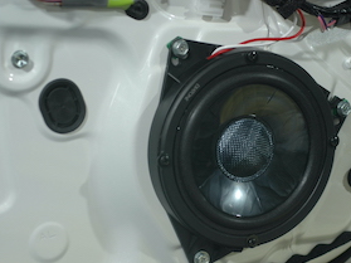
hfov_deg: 15.9
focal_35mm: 124
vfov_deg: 11.9
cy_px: 147
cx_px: 220
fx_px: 1257
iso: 200
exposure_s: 1/60
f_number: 4
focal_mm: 60
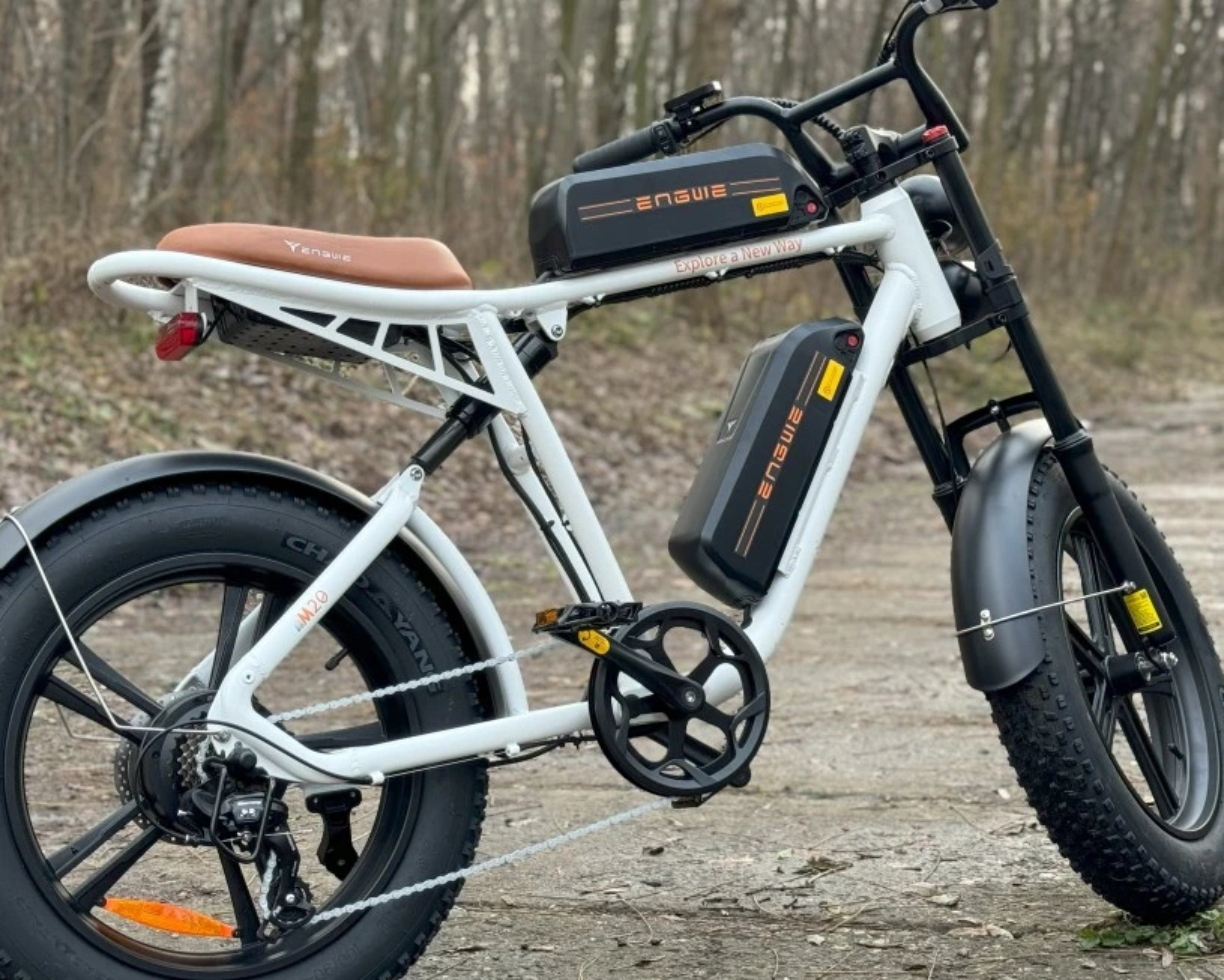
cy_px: 485
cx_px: 653
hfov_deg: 27.5
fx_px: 2500
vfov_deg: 22.2
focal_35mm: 69
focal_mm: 6.86
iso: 64
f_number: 1.78
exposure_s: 1/123
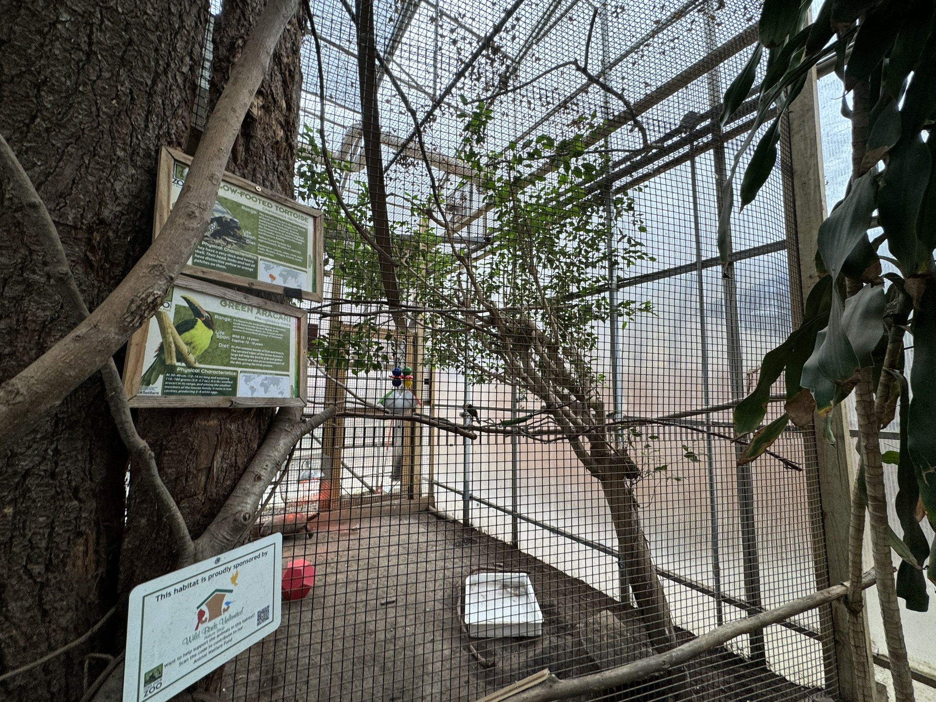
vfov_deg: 85.7
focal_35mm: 14
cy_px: 351
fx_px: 379
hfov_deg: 102.1
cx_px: 468
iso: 100
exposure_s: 1/99
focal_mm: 2.22
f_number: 2.2
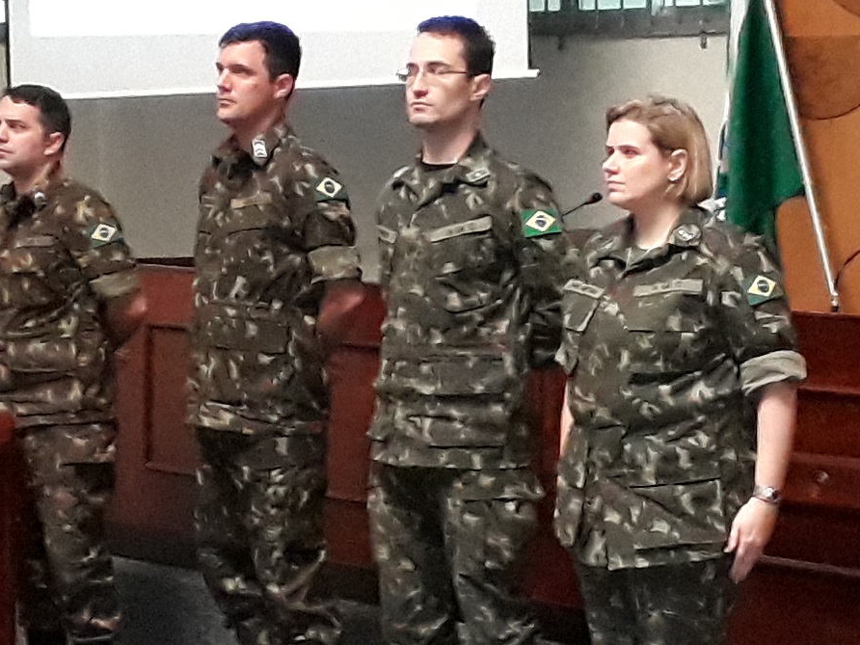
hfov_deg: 58.3
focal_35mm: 31
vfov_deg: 45.4
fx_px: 770
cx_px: 436
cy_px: 284
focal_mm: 3.6
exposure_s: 1/17
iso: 640
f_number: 1.9
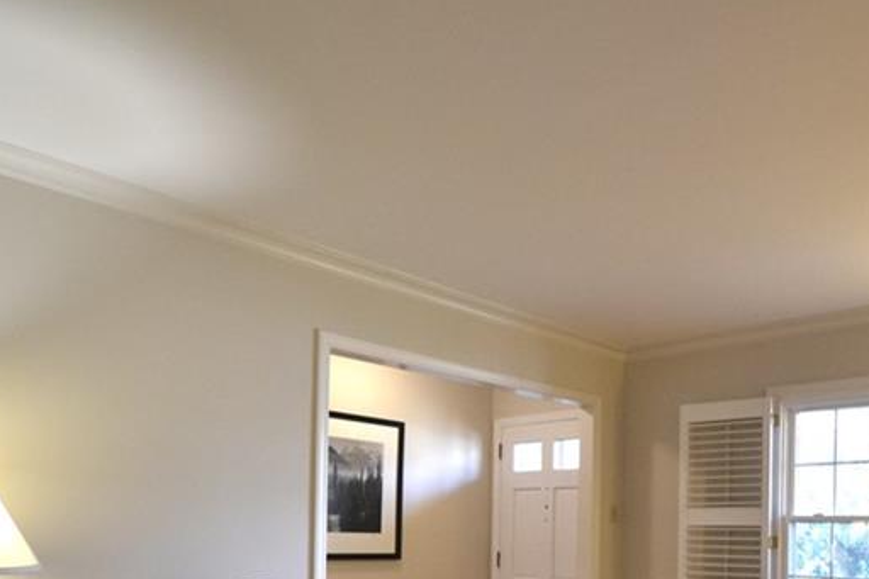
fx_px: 724
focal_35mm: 30
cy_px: 537
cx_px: 609
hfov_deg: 59.8
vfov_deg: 39.9
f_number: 3.5
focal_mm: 10
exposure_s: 1/60
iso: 900
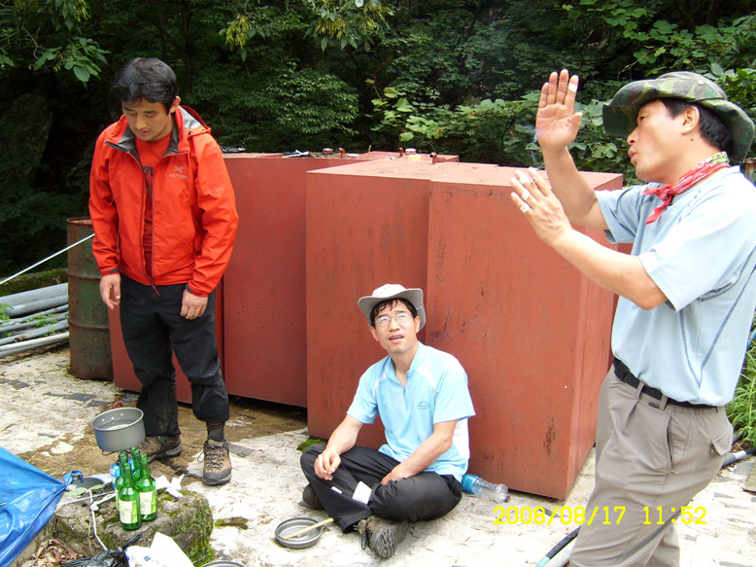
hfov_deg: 51.4
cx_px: 383
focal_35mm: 36
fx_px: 786
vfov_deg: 39.6
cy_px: 286
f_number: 2.8
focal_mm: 5.8
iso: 50
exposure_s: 1/201
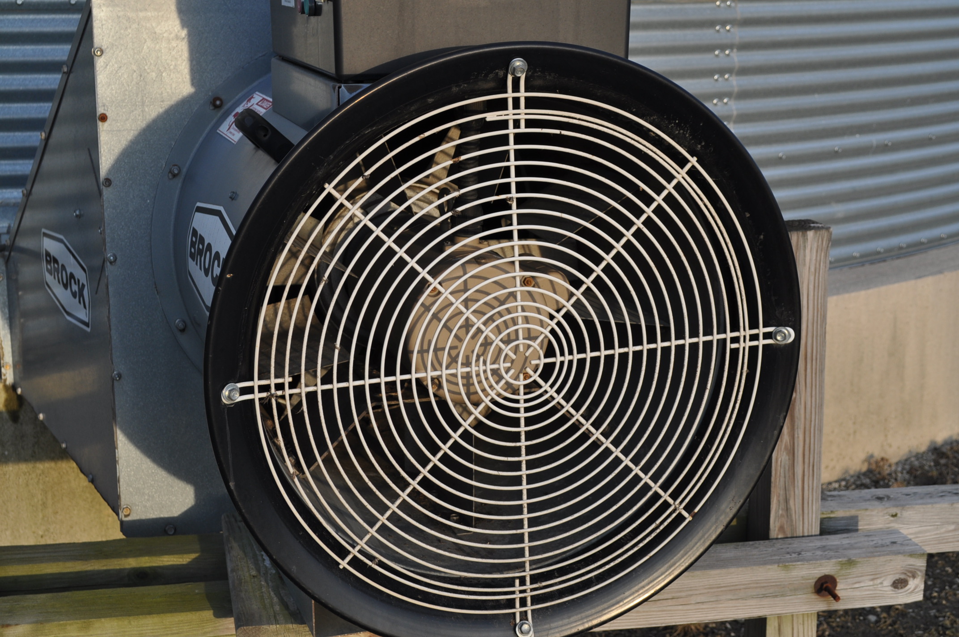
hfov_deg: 33.4
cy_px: 318
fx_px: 1596
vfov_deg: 22.6
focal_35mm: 60
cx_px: 480
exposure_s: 1/200
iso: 200
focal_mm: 40
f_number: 7.1
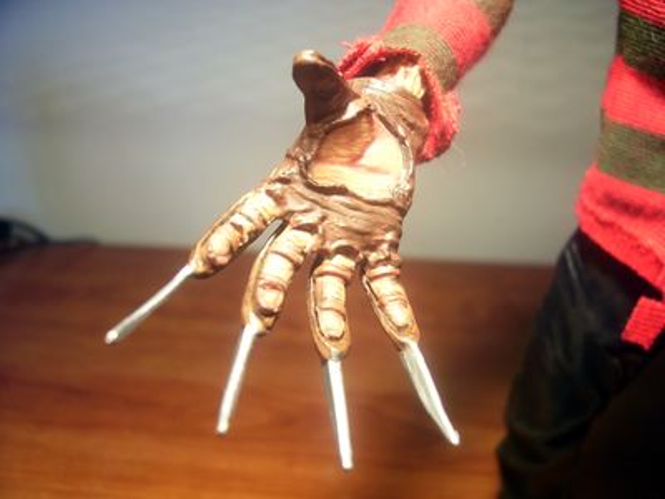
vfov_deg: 41.8
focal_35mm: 34
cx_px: 332
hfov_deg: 54.0
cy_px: 250
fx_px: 653
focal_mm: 5.6
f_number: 2.7
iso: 80
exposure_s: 1/45
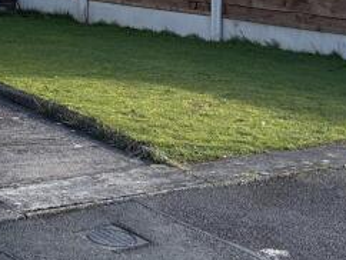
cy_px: -111
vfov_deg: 12.9
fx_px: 1101
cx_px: -252
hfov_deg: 15.6
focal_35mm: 110
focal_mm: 5.96
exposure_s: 1/1522
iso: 50
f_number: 1.6
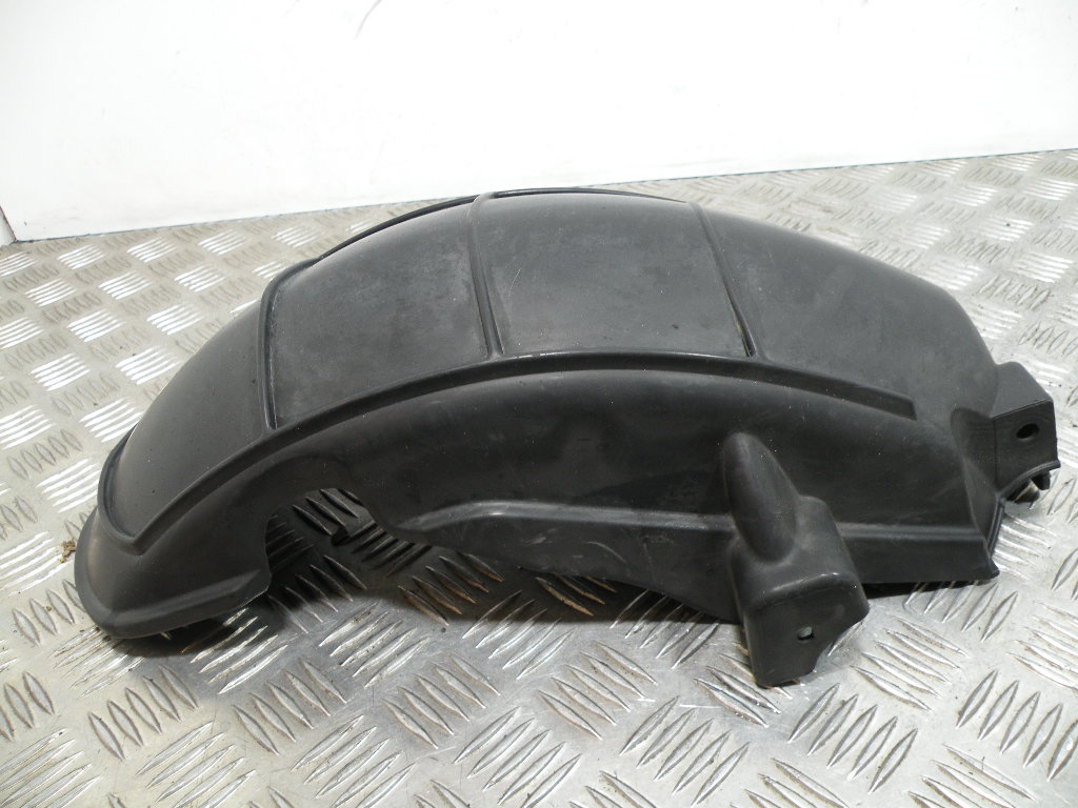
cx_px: 539
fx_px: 841
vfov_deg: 51.4
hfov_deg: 65.3
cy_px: 404
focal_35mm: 27
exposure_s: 1/66
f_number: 2.8
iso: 120
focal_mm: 4.7
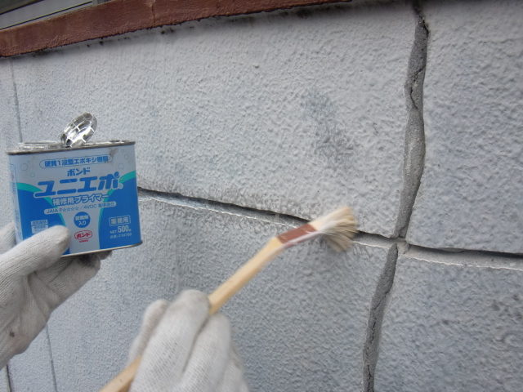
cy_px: 196
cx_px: 262
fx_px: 574
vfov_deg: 37.7
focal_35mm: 38
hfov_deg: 49.0
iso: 64
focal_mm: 6.66
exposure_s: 1/160
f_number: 3.9
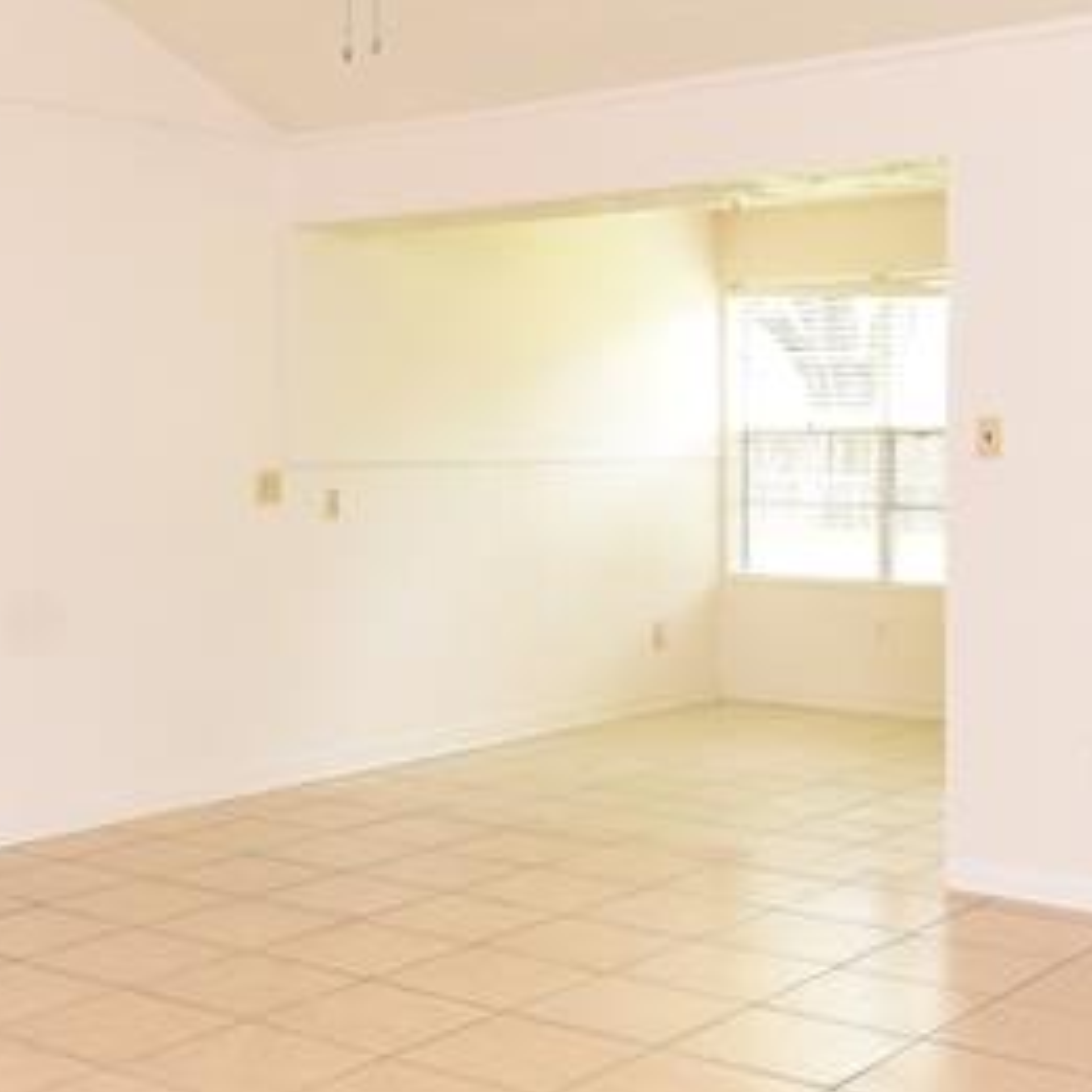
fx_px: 1785
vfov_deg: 34.0
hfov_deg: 33.8
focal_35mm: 50
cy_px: 481
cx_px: 402
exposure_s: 1/60
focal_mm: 10
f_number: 8
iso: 2000
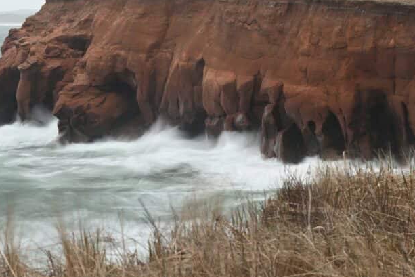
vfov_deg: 11.2
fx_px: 1407
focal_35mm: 122
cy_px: 85
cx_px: 203
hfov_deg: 16.8
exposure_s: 1
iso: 100
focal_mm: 73
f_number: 14
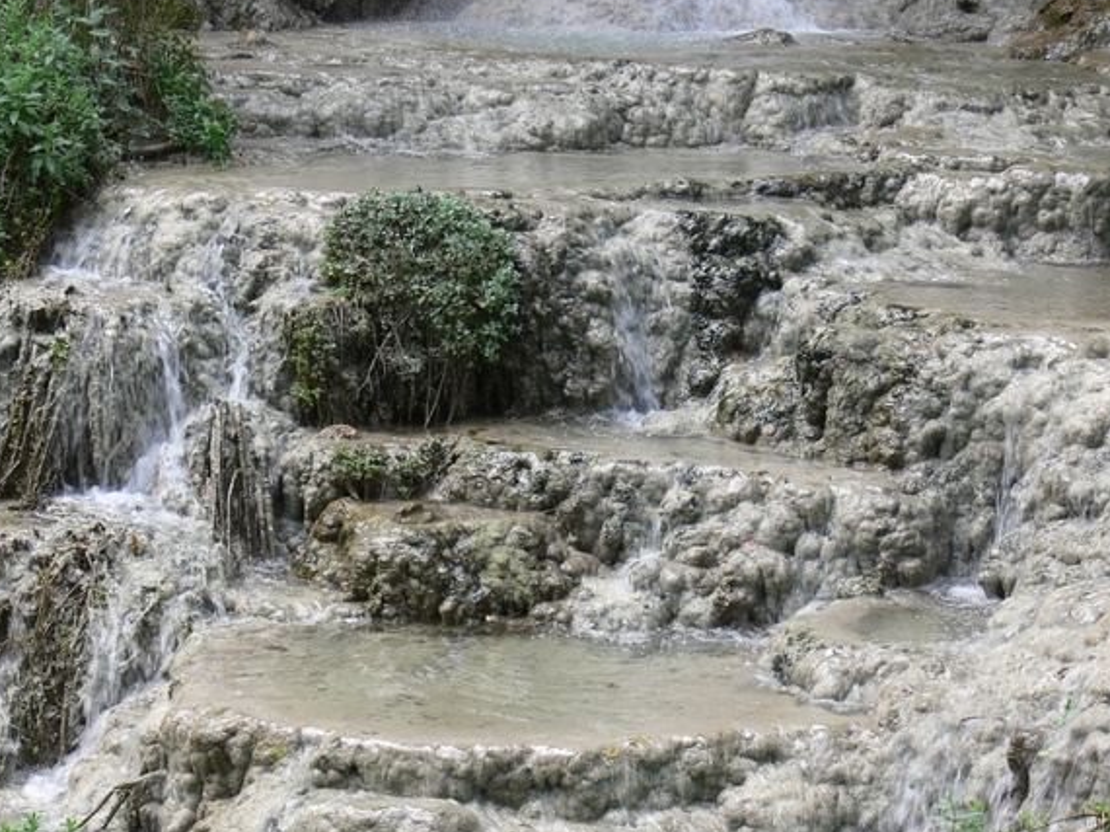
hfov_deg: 23.8
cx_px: 590
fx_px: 2628
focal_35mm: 82
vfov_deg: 18.0
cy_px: 454
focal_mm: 12.5
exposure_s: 1/50
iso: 80
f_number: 3.6
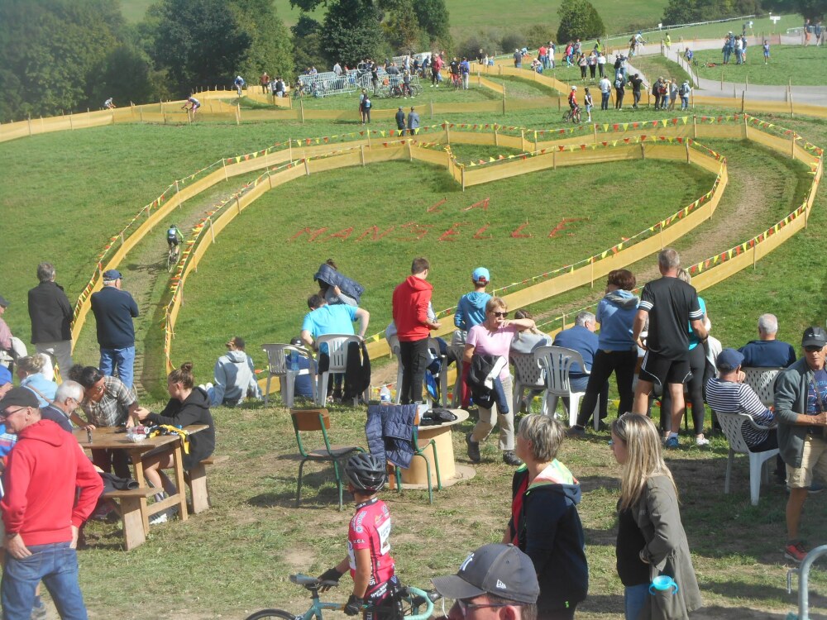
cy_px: 310
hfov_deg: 24.4
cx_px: 414
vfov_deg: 18.4
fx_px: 1911
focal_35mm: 80
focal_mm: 14.3
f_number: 4.7
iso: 80
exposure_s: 1/320
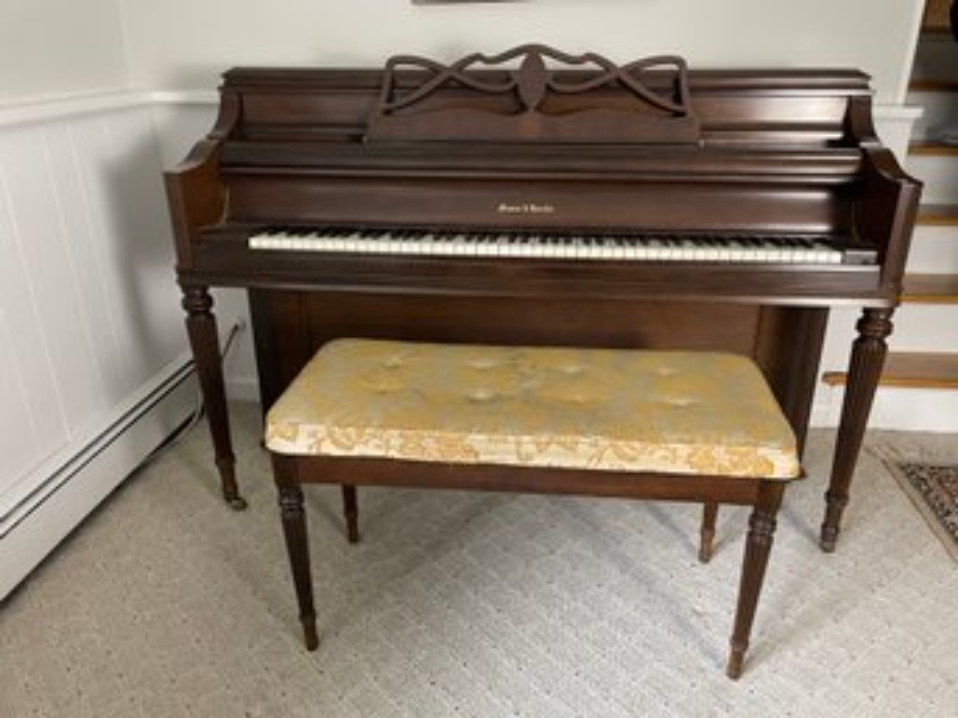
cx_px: 479
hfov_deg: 67.3
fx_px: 719
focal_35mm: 26
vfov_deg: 53.0
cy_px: 359
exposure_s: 1/60
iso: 200
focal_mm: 4.2
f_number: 1.6
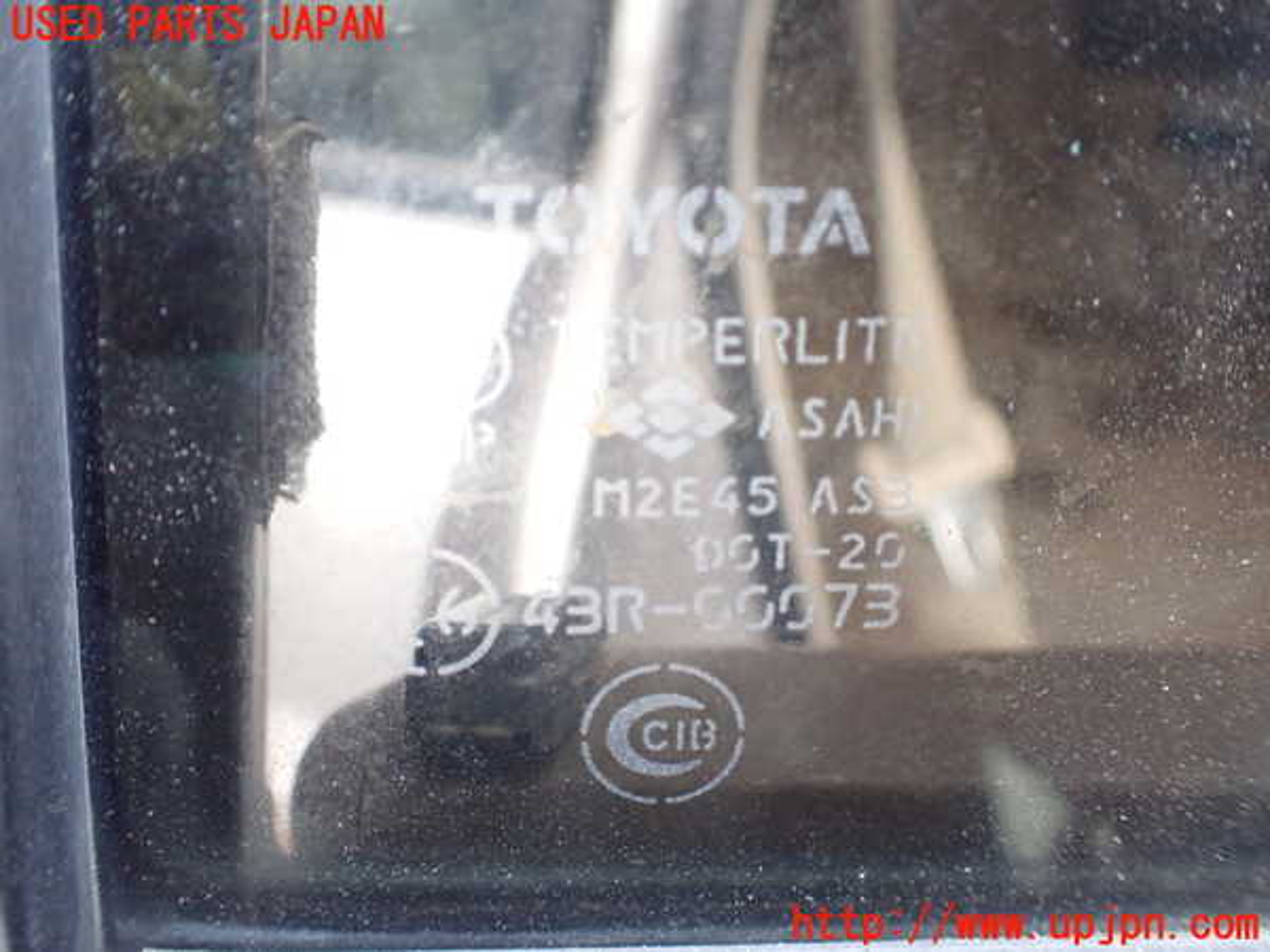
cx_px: 635
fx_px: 1101
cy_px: 476
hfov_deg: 60.0
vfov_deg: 46.8
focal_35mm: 30
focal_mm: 5.4
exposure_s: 1/100
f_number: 2.3
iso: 800
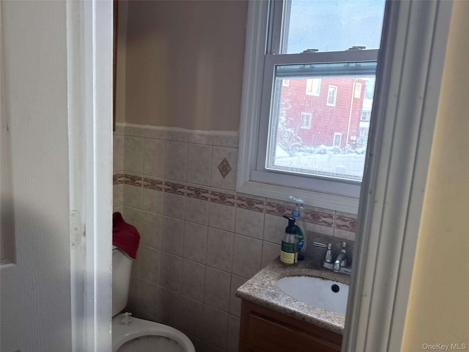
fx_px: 325
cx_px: 234
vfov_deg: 56.8
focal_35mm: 24
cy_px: 176
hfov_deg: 71.6
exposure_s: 1/60
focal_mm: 6.76
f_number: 1.78
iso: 500
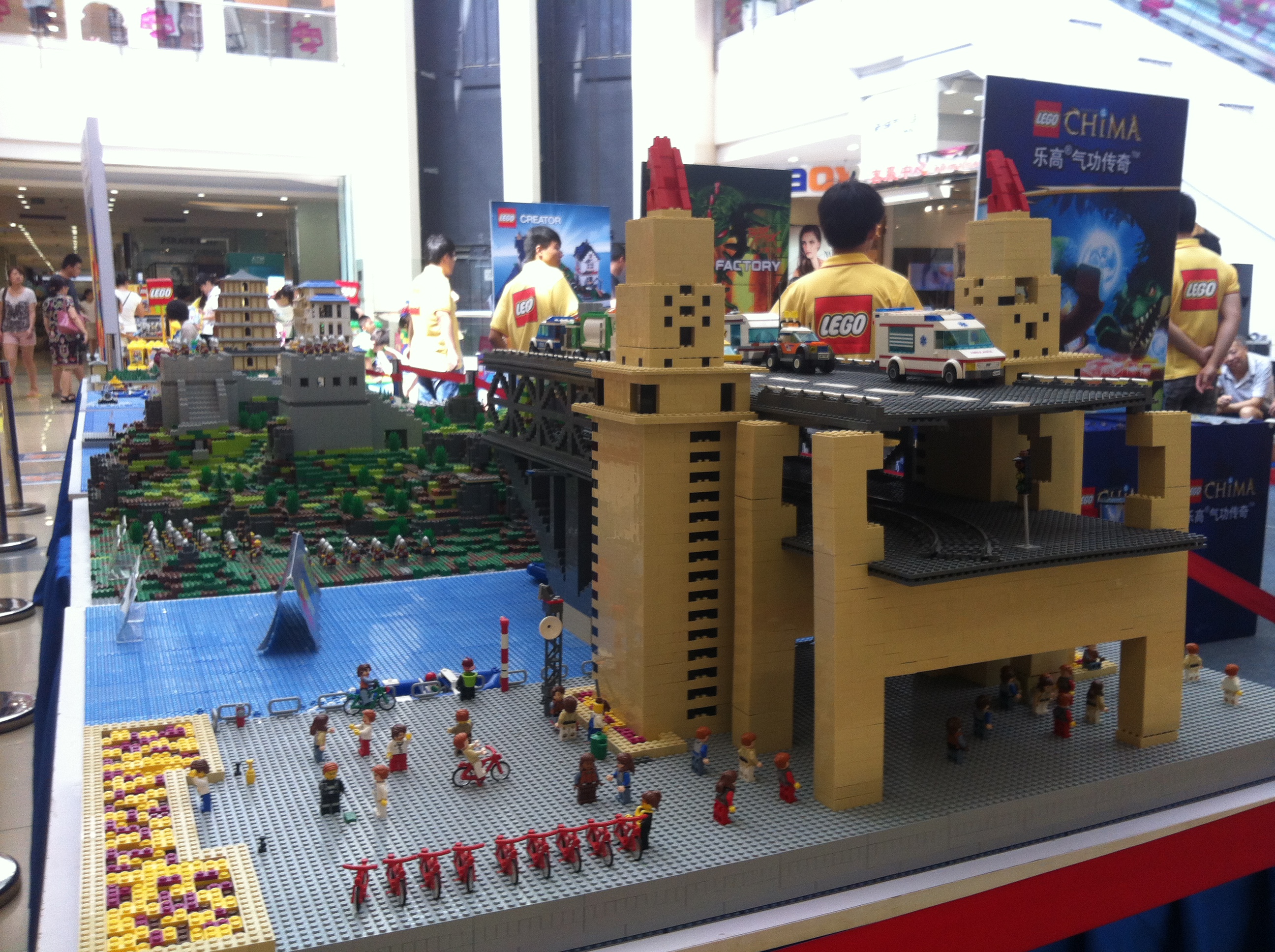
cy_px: 476
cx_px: 638
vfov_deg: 40.6
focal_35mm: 35
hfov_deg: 52.7
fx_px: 1287
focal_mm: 3.85
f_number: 2.8
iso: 80
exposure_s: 1/40
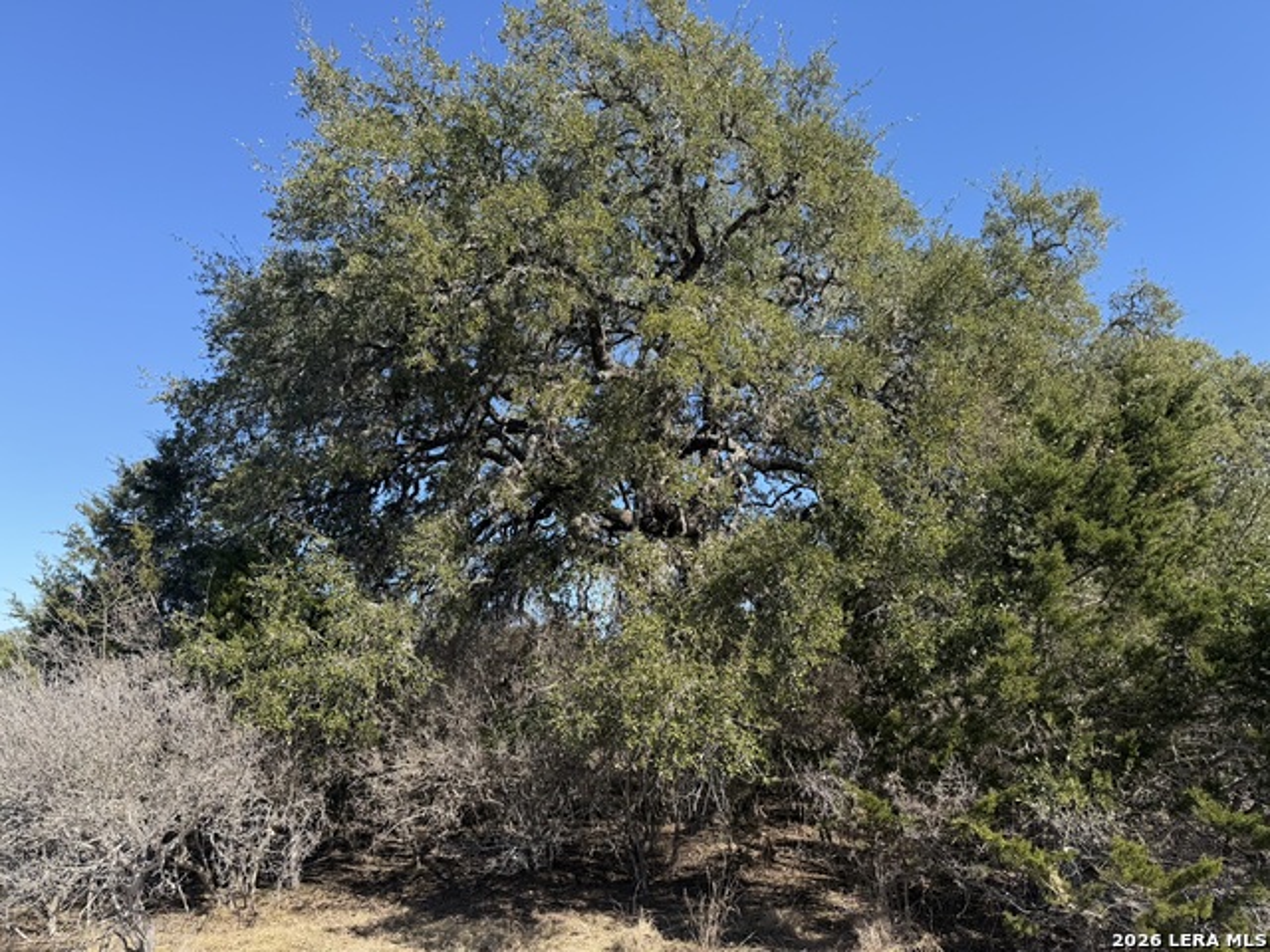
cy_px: 476
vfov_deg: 56.8
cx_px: 635
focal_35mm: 24
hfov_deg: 71.6
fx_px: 881
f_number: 1.78
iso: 80
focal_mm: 6.76
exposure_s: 1/1689
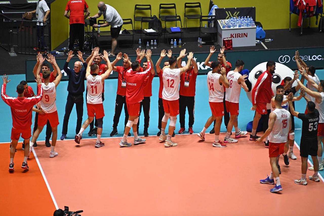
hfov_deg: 6.9
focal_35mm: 300
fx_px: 2699
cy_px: 108
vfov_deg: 4.6
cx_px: 162
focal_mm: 300
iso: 2000
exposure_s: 1/1250
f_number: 2.8
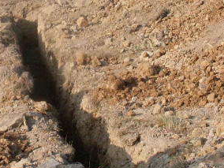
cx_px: 21
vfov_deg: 10.7
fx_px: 887
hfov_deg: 14.3
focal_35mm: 137
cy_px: -6
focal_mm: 6.3
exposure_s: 1/125
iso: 80
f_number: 8.4
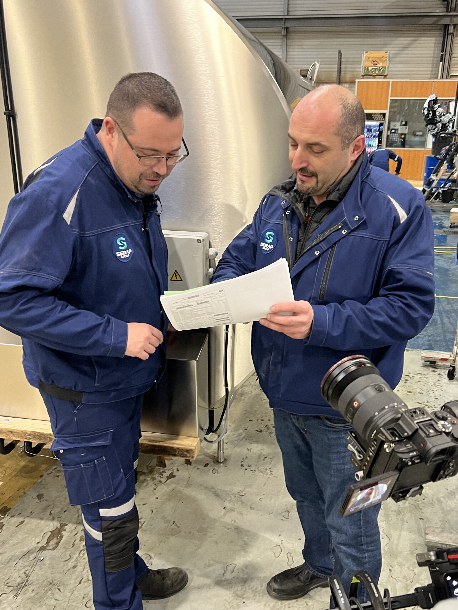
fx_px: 582
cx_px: 255
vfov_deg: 54.9
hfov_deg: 42.9
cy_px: 372
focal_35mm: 33
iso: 160
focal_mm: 5.7
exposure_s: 1/60
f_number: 1.5
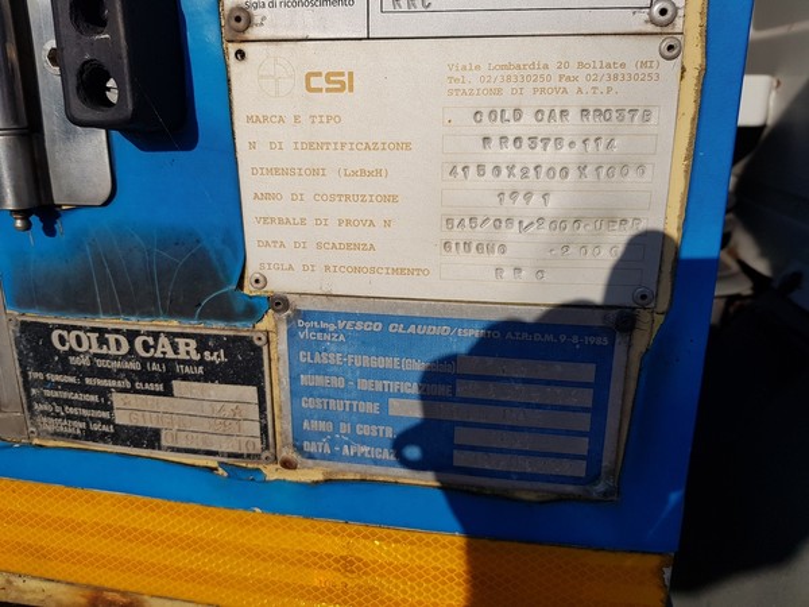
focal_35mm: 26
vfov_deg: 53.1
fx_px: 608
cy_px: 304
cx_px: 404
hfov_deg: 67.3
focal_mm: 4.2
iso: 40
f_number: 1.7
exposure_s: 1/4816
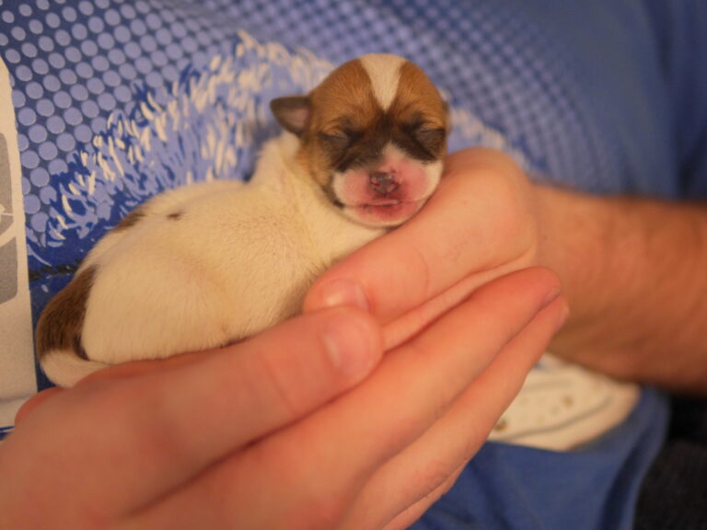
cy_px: 265
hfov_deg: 38.2
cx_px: 354
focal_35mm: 50
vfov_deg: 29.1
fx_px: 1021
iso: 1000
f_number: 1.4
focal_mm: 25
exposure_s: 1/125
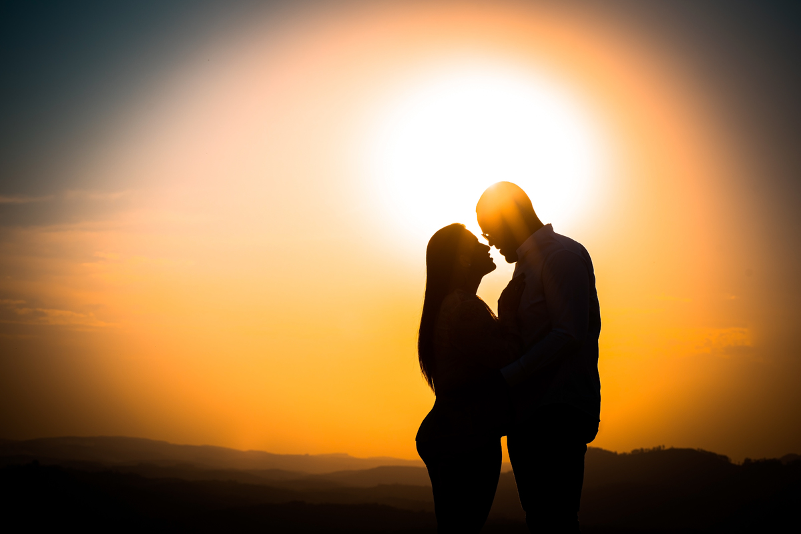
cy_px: 267
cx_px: 400
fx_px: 1781
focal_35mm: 80
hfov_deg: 25.4
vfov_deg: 17.1
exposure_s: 1/1600
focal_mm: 80
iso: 200
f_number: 9
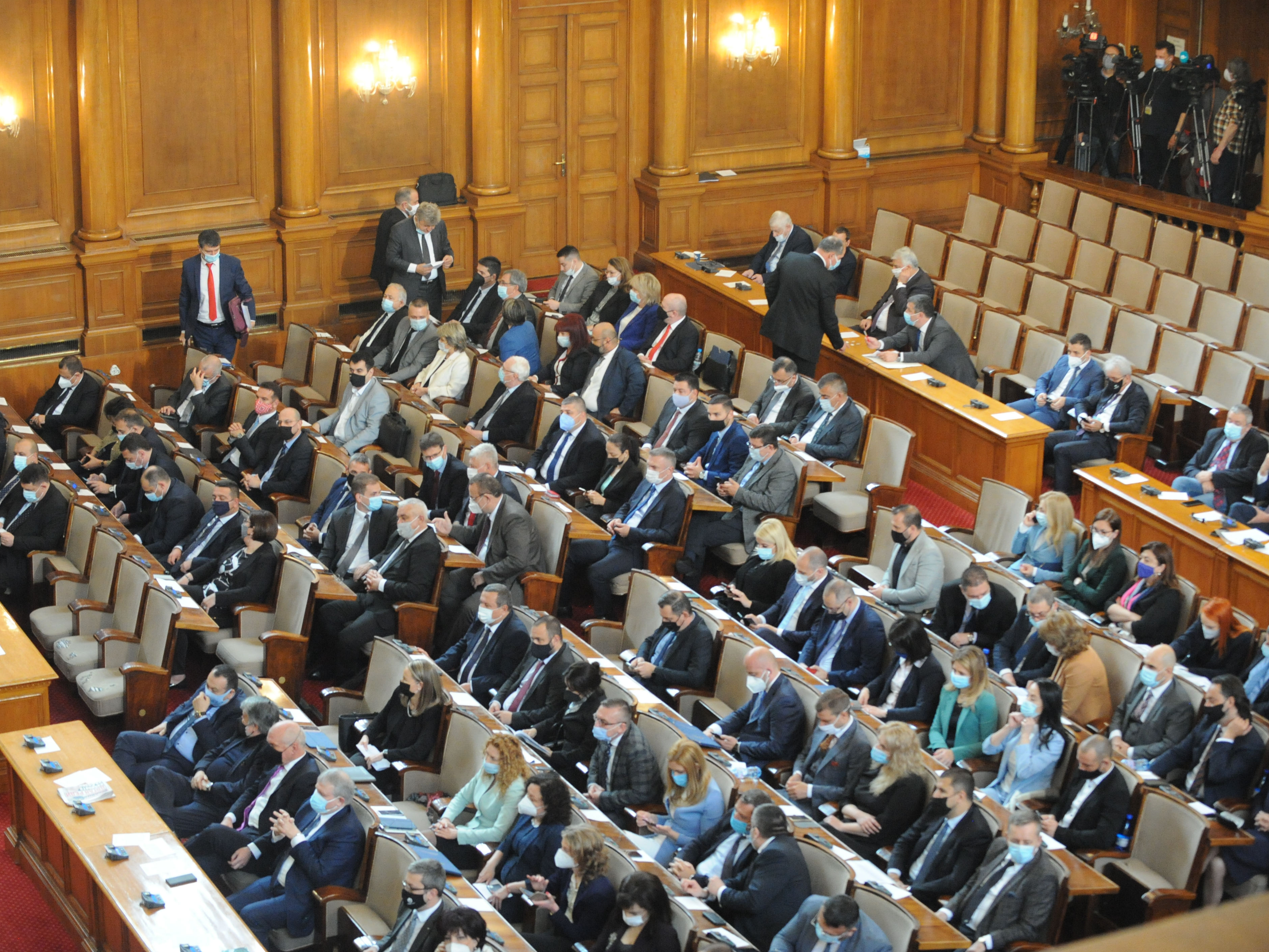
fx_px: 2786
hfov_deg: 25.7
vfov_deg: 19.4
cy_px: 476
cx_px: 582
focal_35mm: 76
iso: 5000
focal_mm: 70
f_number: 3.2
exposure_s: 1/250
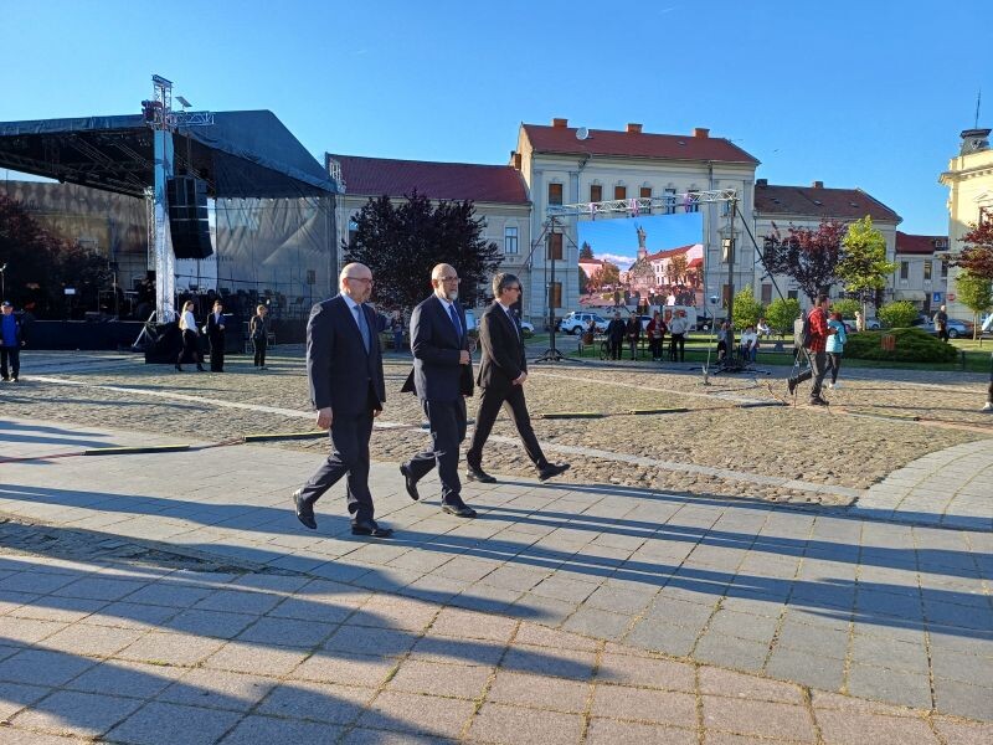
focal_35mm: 25
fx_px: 717
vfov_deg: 54.9
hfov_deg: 69.4
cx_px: 496
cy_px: 372
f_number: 1.8
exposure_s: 1/529
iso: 50
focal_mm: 4.65
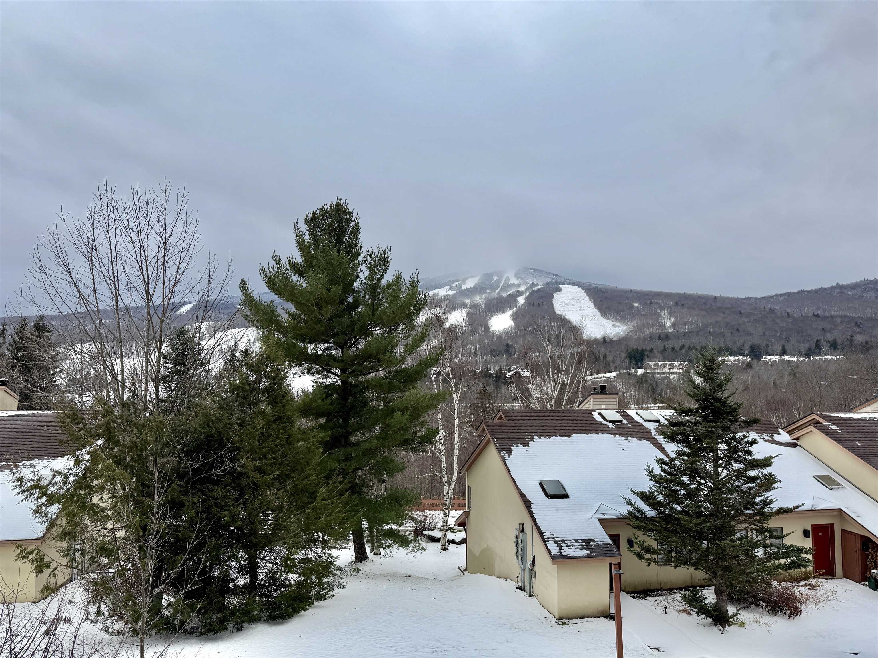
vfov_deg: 56.8
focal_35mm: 24
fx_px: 609
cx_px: 439
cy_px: 329
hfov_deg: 71.6
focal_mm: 6.76
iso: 80
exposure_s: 1/3584
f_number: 1.78
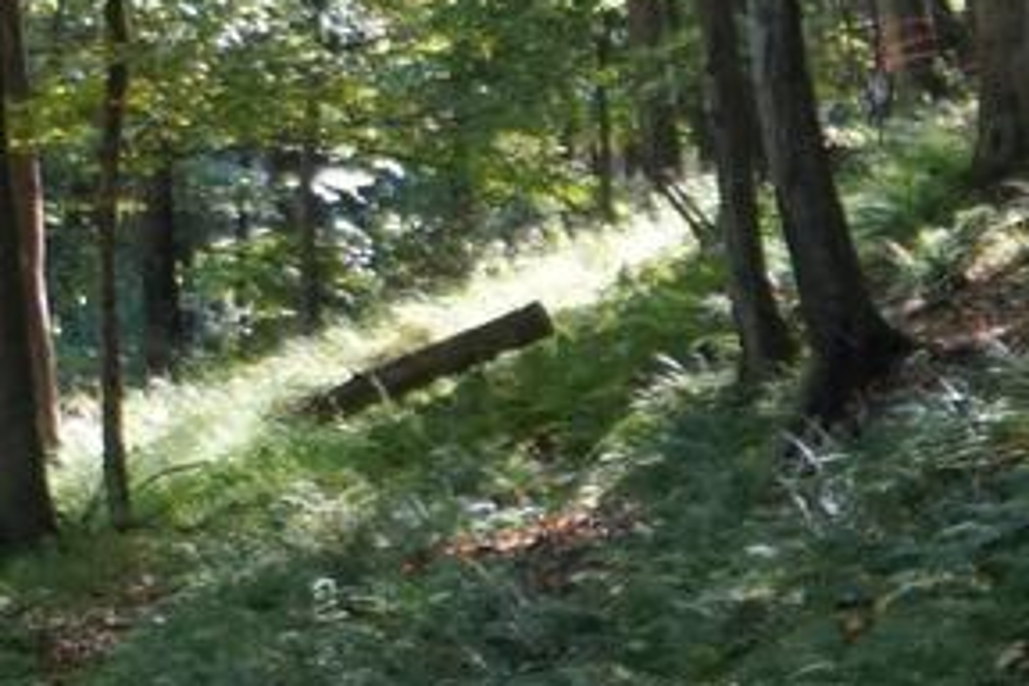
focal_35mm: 192
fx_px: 5488
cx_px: 1829
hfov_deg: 10.1
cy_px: -348
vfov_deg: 7.0
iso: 500
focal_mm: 18
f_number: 4
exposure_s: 1/160
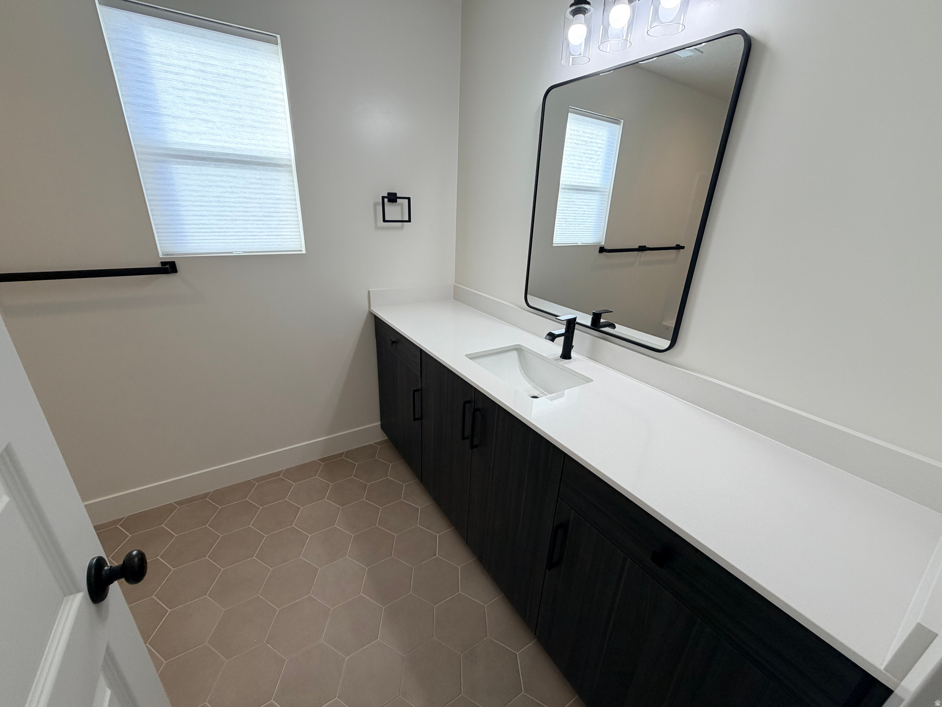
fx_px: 381
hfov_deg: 102.1
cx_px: 471
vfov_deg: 85.7
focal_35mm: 14
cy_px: 354
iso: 64
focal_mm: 2.22
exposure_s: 1/120
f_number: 2.2
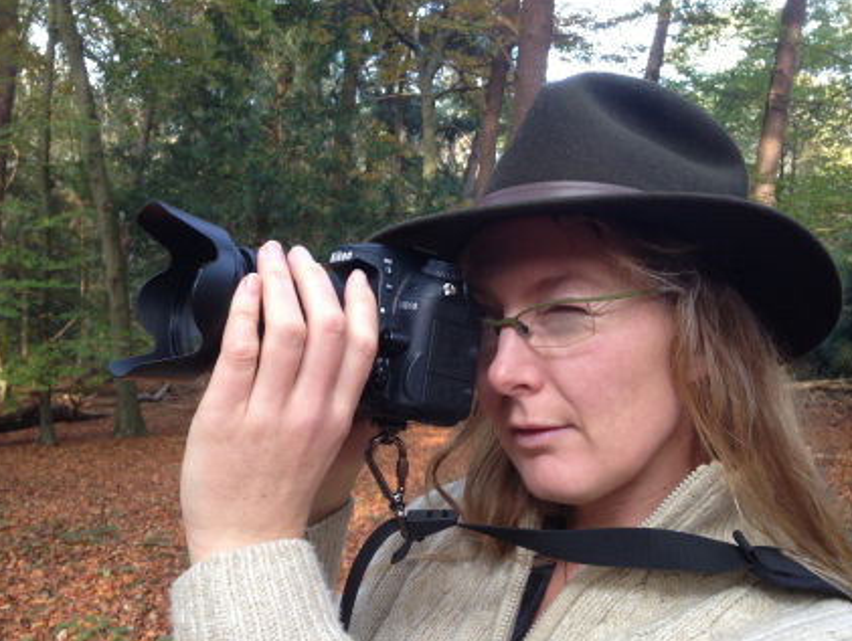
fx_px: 961
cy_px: 375
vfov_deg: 36.8
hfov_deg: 47.8
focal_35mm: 39
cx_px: 423
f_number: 2.4
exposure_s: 1/30
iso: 50
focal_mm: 4.12
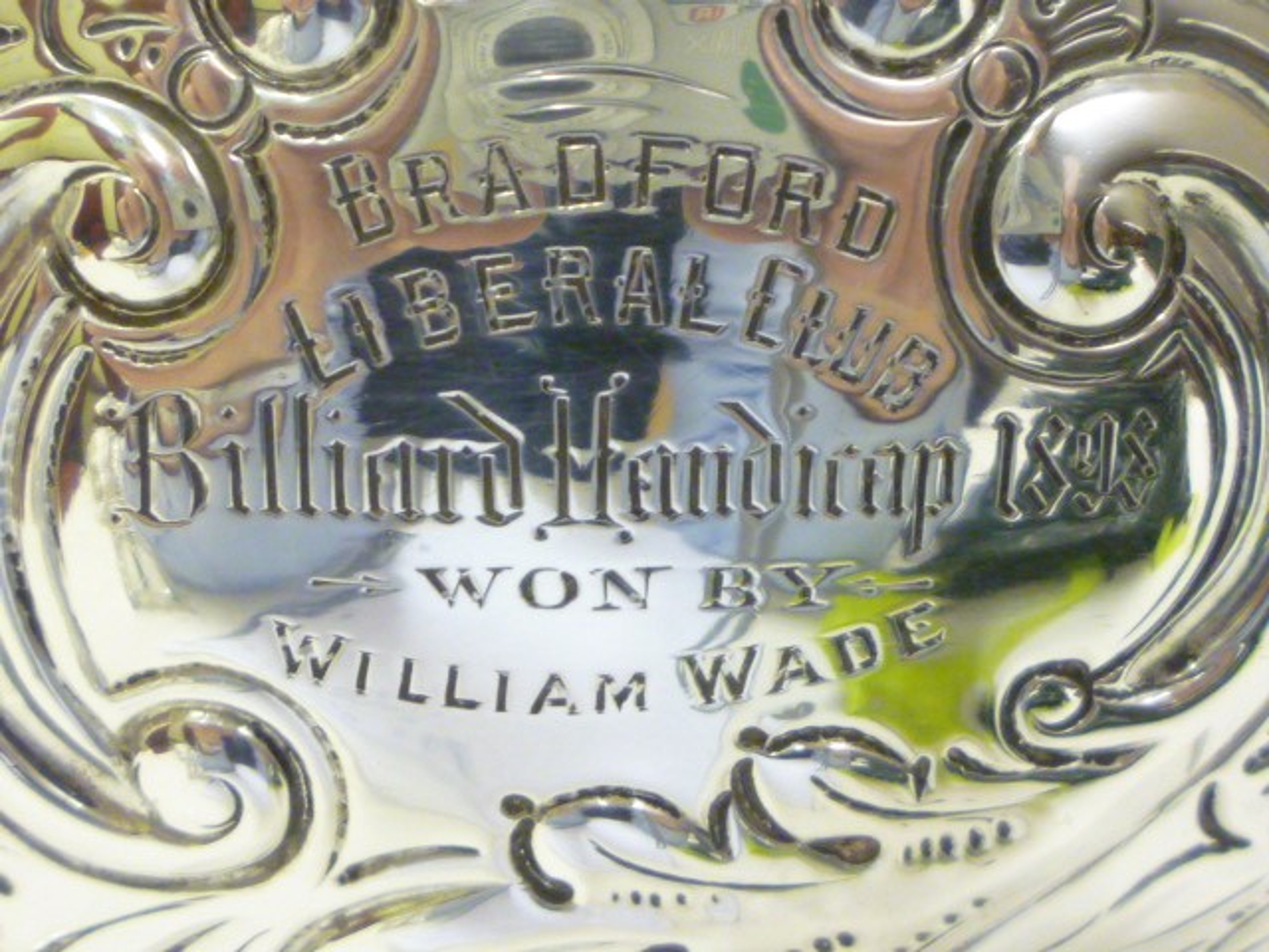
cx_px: 634
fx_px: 2163
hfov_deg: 32.7
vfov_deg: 24.8
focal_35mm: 59
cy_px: 476
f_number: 3.3
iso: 400
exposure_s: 1/30
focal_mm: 5.3
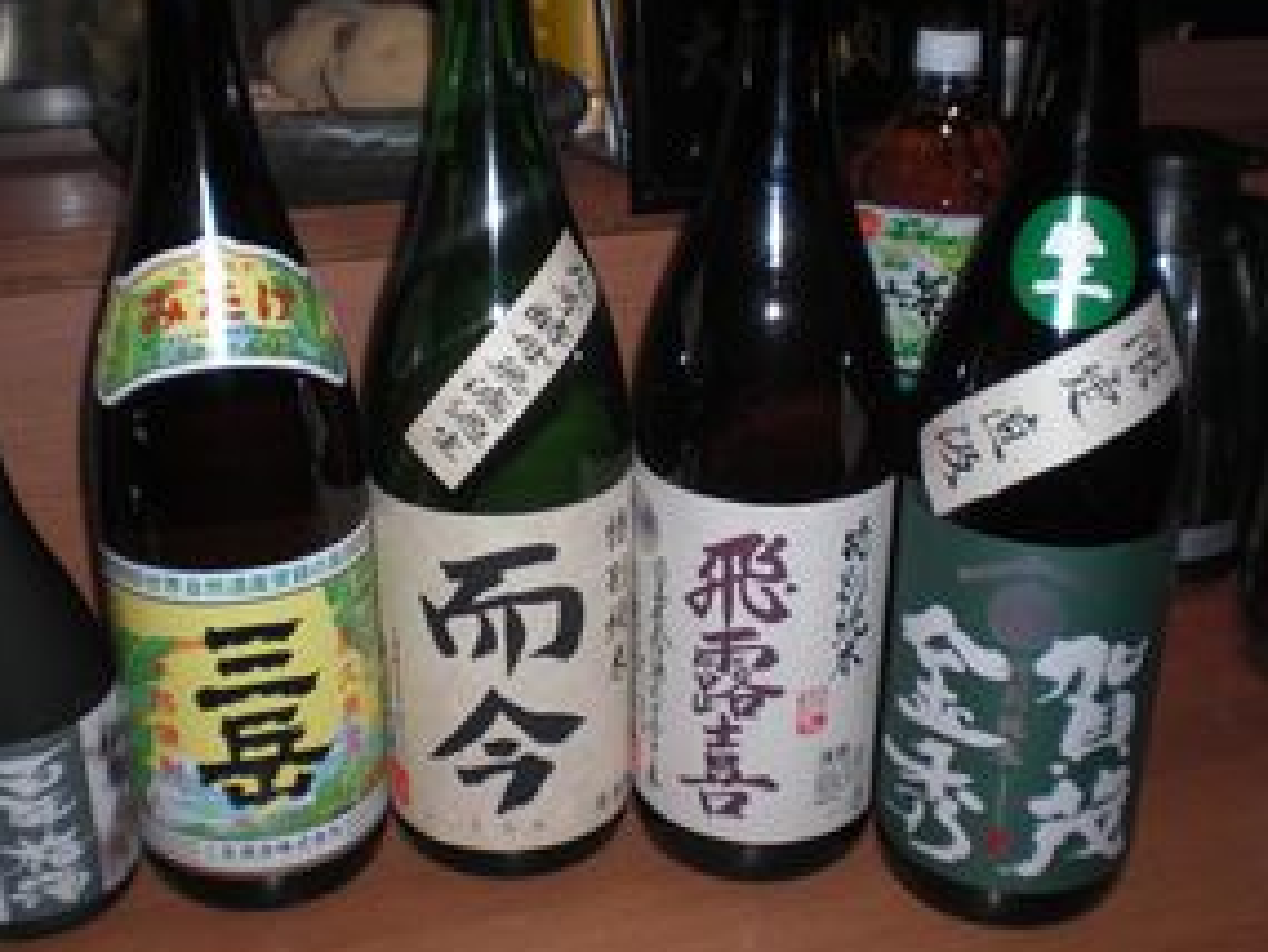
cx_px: 545
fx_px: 1686
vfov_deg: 31.5
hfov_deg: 41.1
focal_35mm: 46
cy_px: 492
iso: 100
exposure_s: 1/60
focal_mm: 6.3
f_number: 3.1
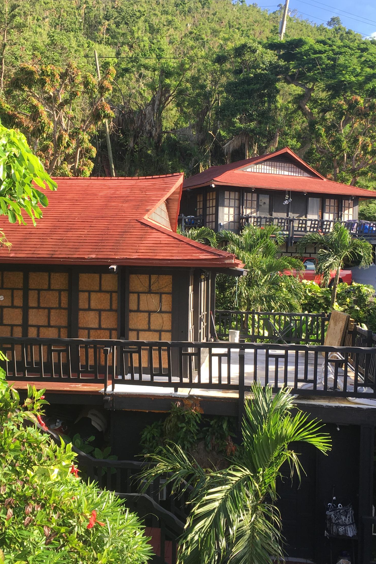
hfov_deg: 32.6
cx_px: 161
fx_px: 642
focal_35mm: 41
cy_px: 283
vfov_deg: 47.4
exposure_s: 1/407
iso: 25
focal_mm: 4.15
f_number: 2.2
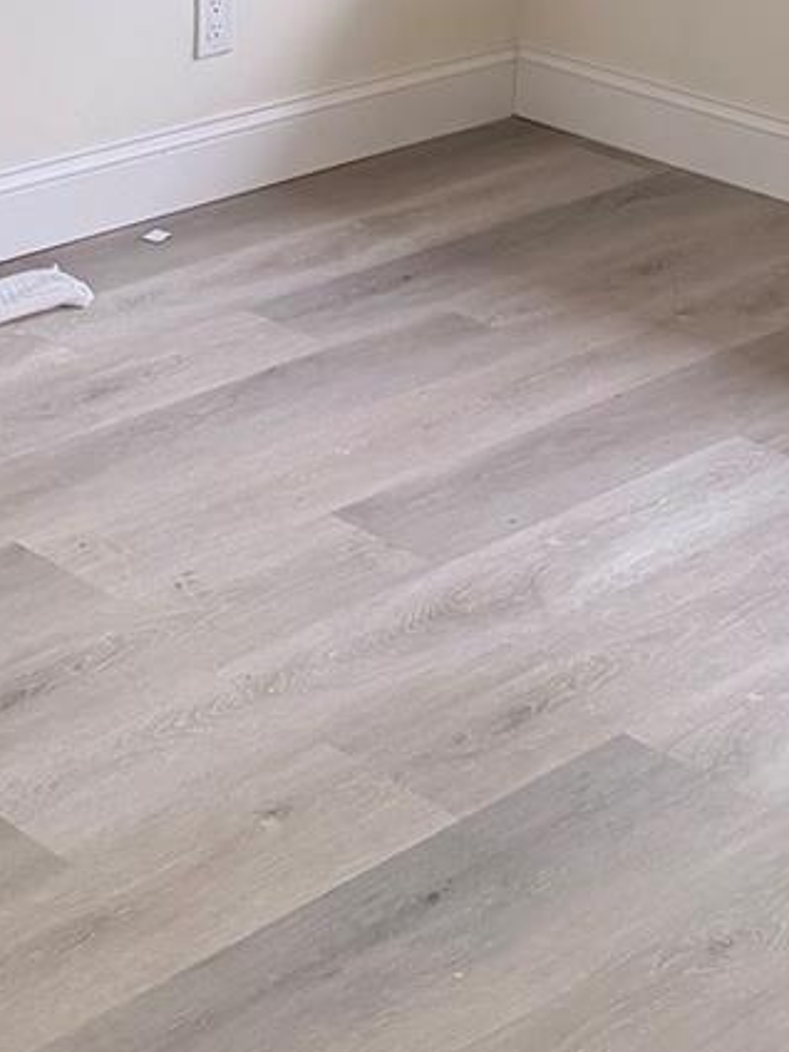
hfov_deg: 16.9
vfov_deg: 20.6
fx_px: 2644
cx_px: 293
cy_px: -300
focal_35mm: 87
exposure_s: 1/120
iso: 250
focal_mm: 6.76
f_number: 1.78
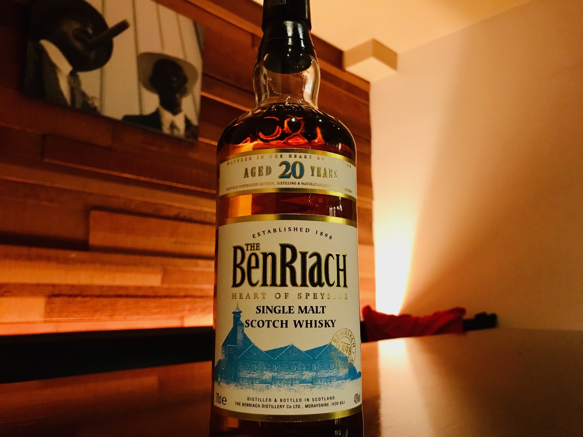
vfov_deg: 49.7
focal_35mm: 28
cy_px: 218
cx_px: 292
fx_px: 472
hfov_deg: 63.4
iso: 80
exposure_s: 1/6
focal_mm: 3.99
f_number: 1.8
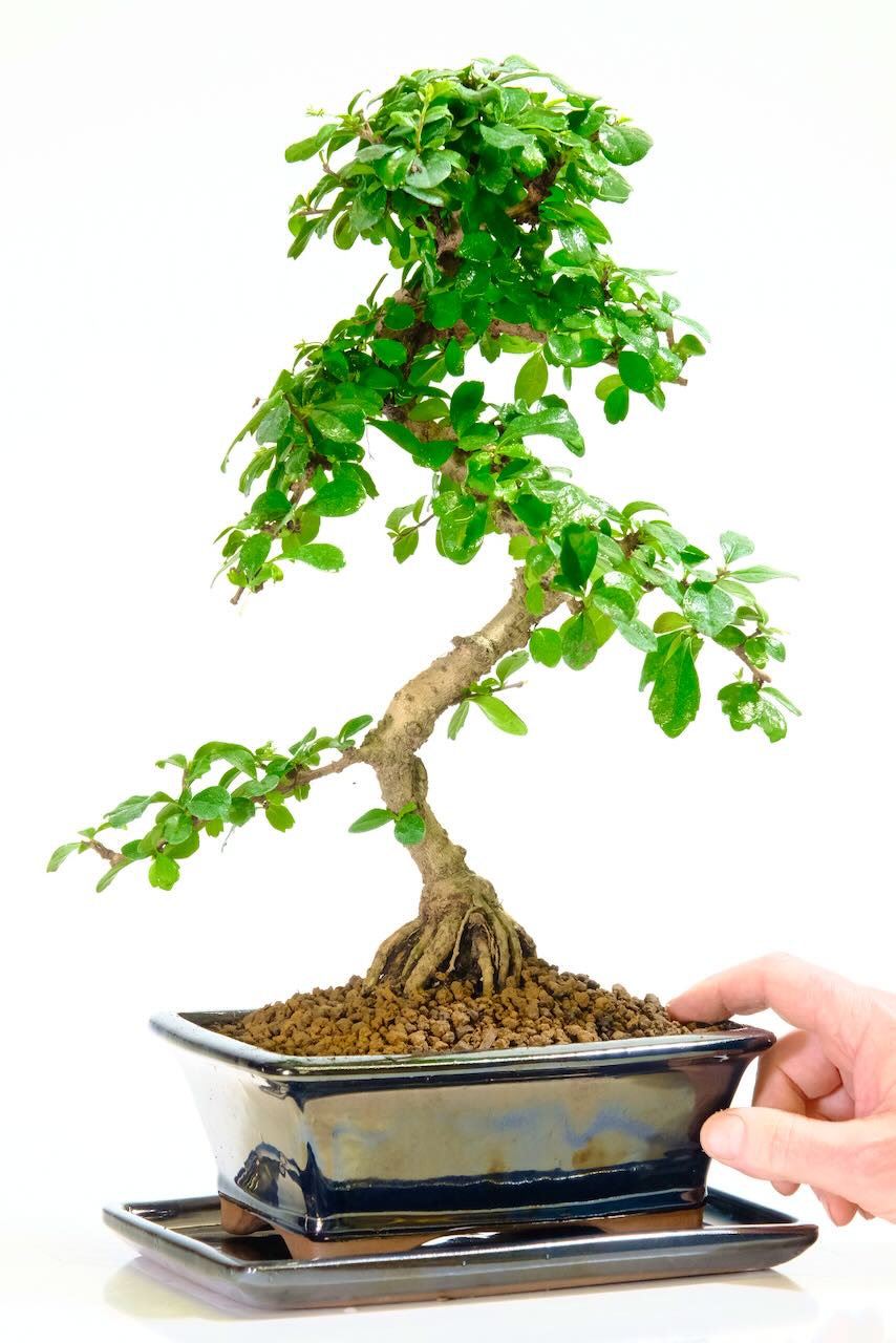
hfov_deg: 11.4
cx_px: 448
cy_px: 672
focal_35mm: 120
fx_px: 4477
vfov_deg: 17.1
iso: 2500
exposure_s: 1/30
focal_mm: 80
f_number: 8
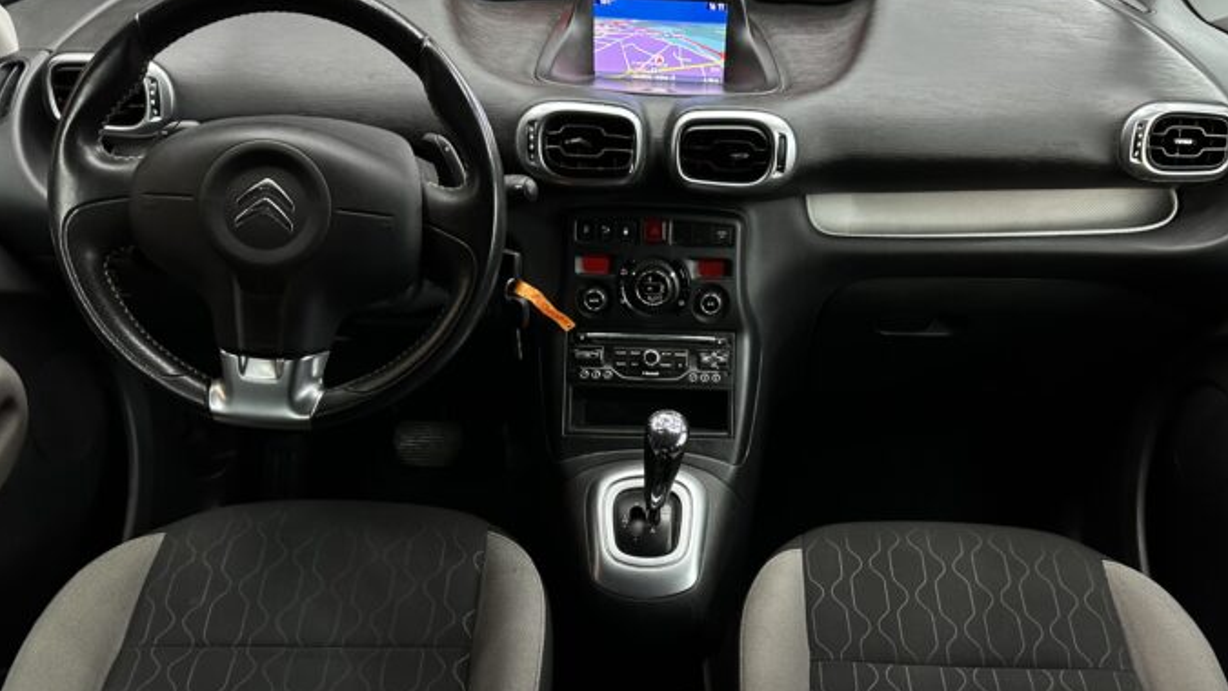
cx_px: 691
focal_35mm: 31
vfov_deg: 37.7
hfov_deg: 62.4
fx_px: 1010
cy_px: 413
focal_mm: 6.86
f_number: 1.78
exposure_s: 1/50
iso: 160
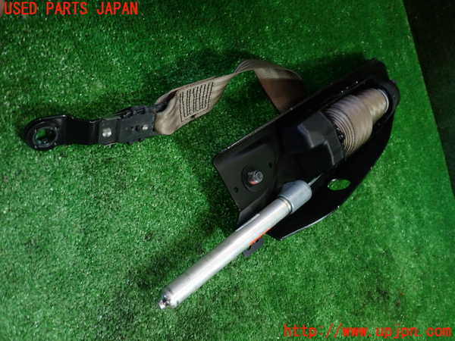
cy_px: 170
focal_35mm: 30
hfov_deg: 60.0
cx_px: 228
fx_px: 394
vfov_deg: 46.8
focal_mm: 5.4
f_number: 2.3
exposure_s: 1/30
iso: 200
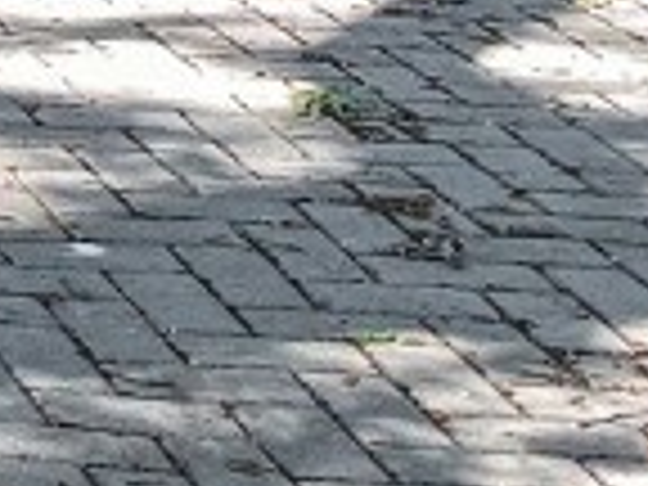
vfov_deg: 7.4
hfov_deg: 8.5
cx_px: -1440
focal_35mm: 185
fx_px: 3463
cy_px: -774
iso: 32
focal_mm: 4.25
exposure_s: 1/233
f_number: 1.8
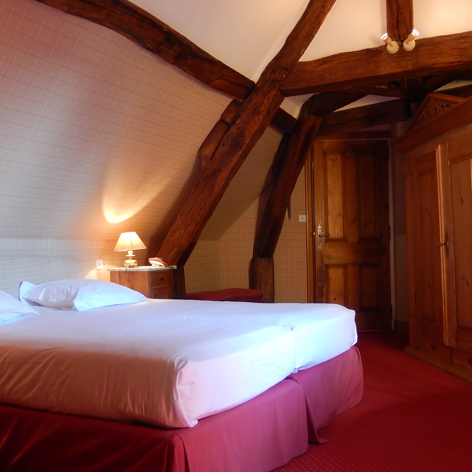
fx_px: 586
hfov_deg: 43.8
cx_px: 250
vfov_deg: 43.9
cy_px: 236
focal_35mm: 38
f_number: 3.8
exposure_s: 1/20
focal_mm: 5.7
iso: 400
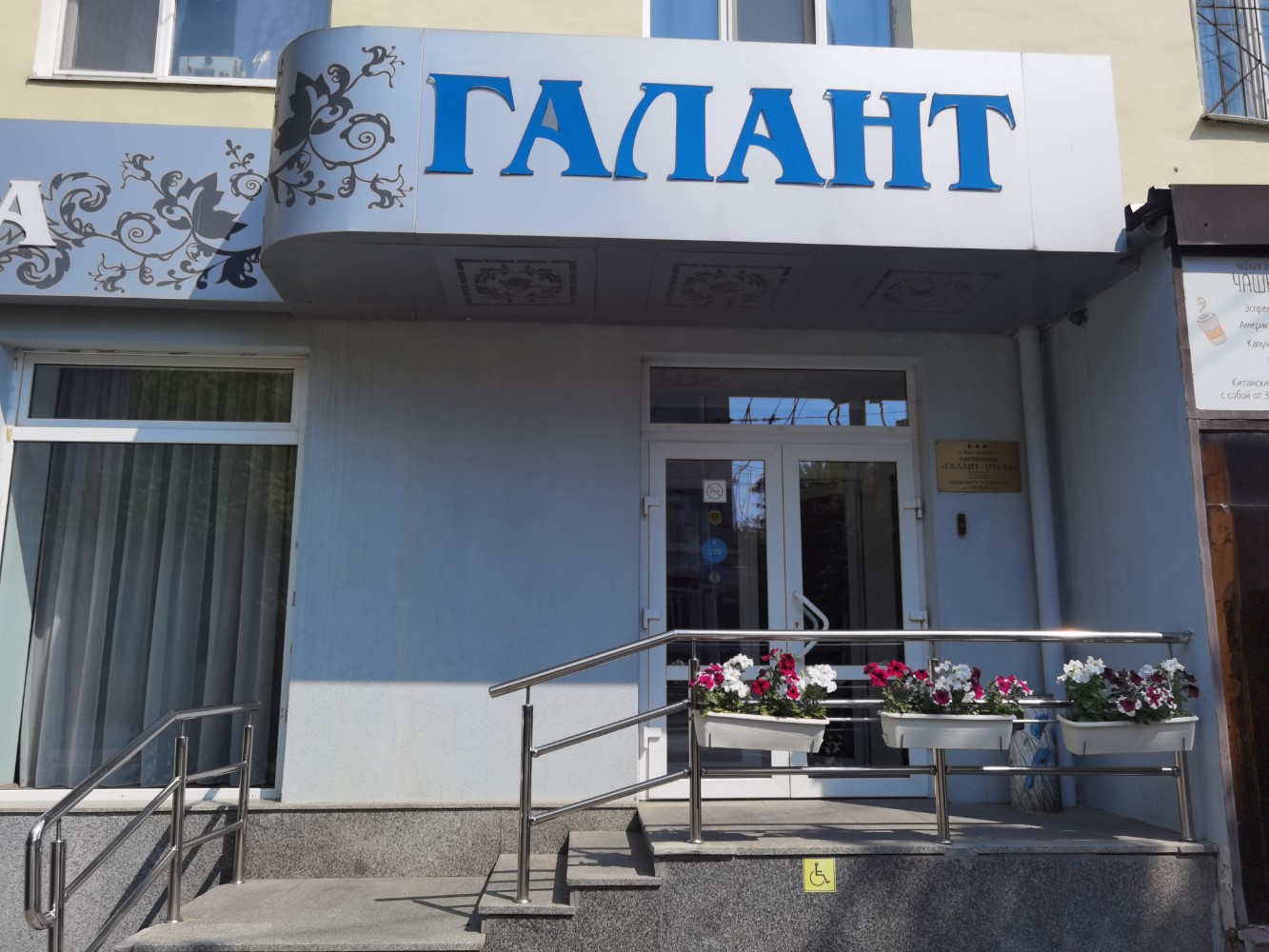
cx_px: 634
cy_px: 476
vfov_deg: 51.4
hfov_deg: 65.3
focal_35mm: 27
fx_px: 990
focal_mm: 6.71
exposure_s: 1/10000
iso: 50
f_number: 1.9
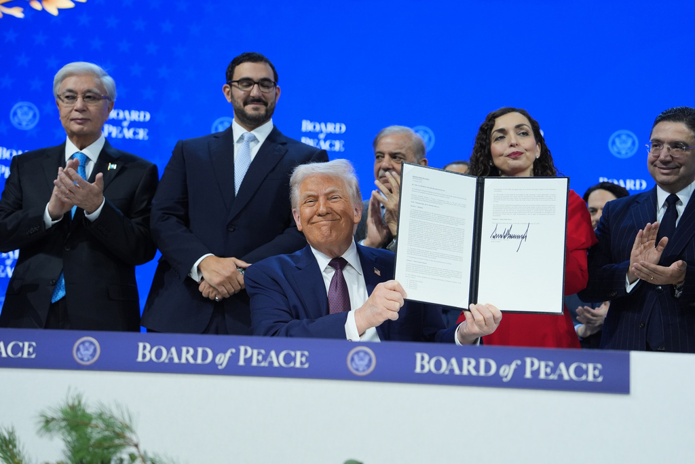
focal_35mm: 67
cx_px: 348
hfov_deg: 30.1
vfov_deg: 20.3
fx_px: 1294
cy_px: 232
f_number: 3.2
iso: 1250
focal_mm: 67
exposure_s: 1/320
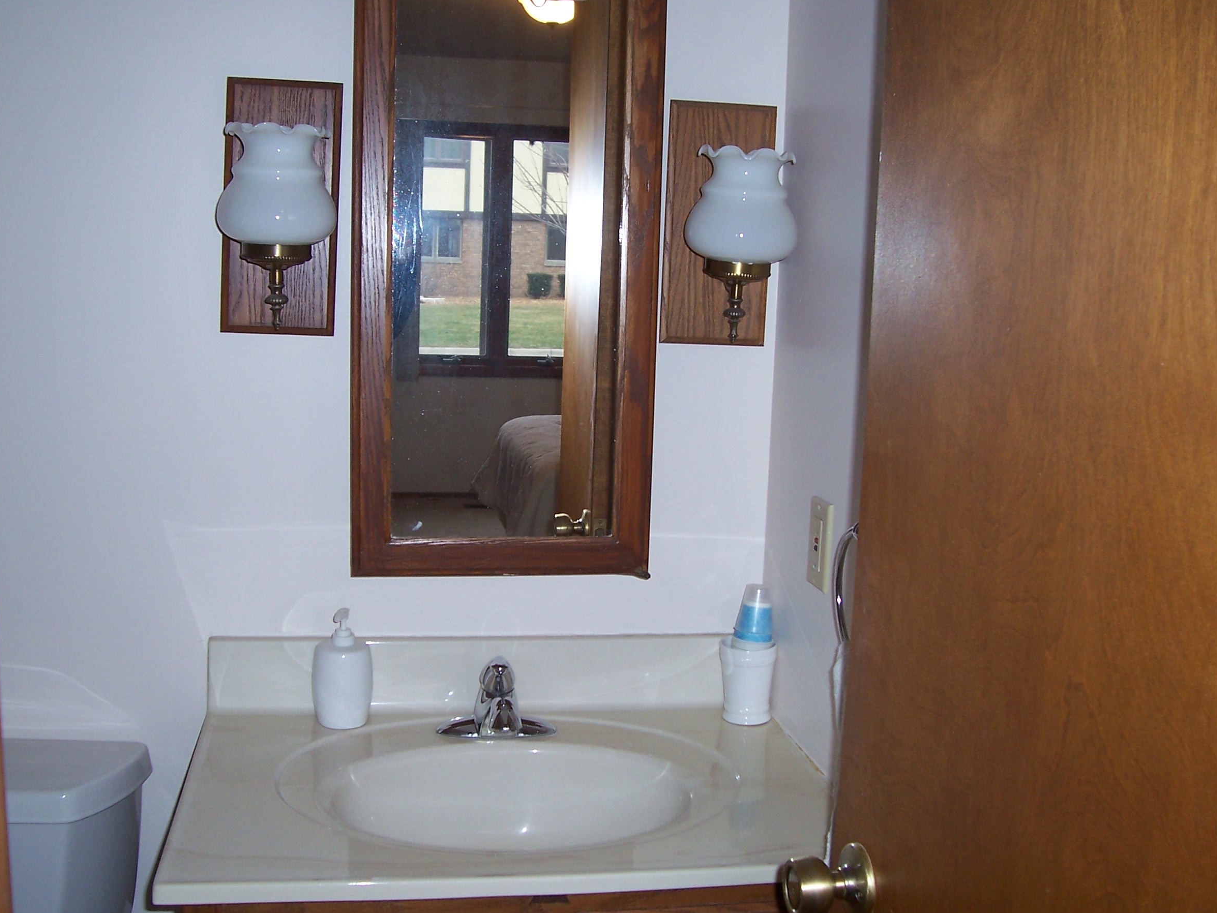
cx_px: 606
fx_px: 1301
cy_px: 465
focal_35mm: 37
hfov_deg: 50.1
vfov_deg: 38.7
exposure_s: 1/60
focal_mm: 5.6
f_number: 2.7
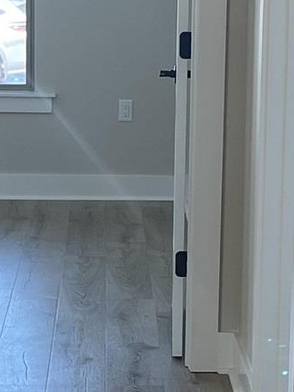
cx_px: 124
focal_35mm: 136
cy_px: 208
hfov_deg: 10.9
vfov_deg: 14.5
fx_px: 1540
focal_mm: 4.2
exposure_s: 1/120
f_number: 1.6
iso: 64
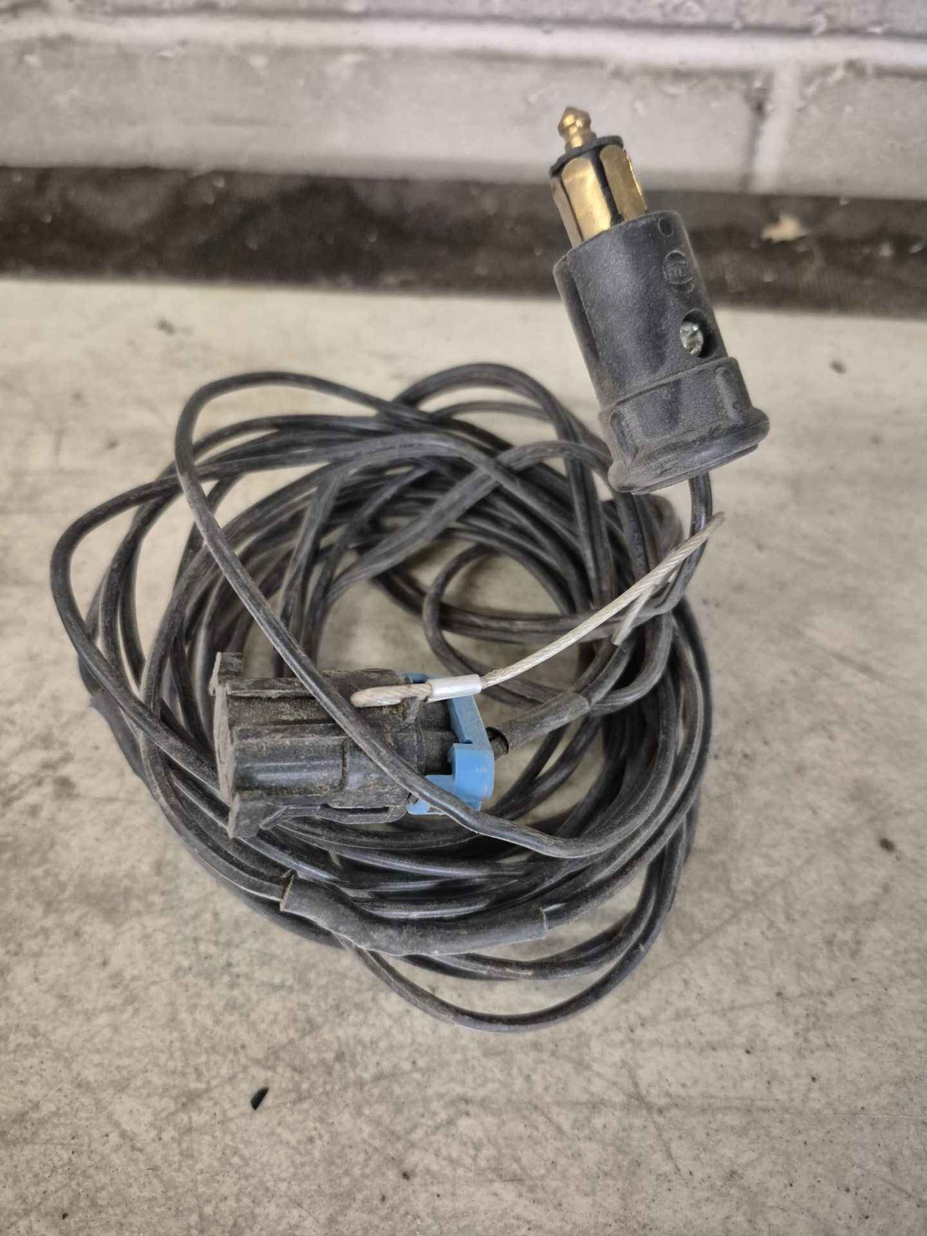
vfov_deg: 73.9
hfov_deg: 58.9
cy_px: 618
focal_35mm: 23
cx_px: 464
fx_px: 821
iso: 1250
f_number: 1.8
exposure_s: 1/60
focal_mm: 5.4
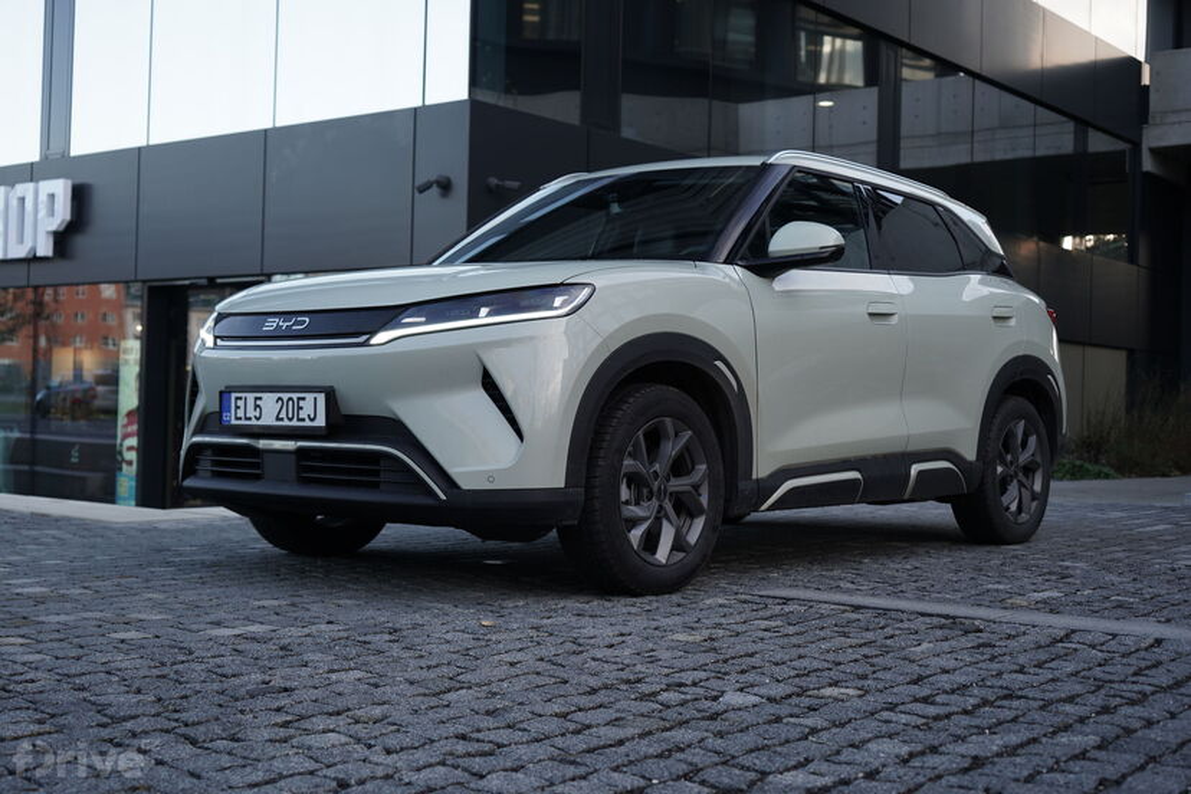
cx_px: 596
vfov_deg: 30.5
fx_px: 1456
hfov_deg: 44.5
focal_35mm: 44
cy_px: 397
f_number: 4
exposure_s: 1/160
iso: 200
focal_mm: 44
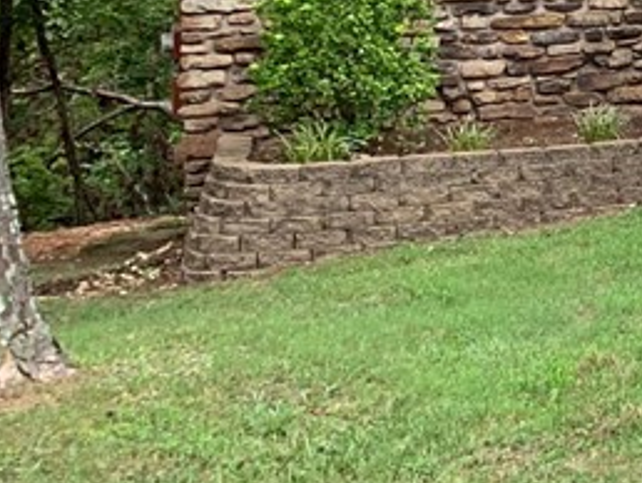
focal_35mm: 103
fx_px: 1912
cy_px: -142
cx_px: 1254
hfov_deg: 15.5
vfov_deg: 13.8
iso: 64
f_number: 1.8
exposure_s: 1/121
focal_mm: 4.25
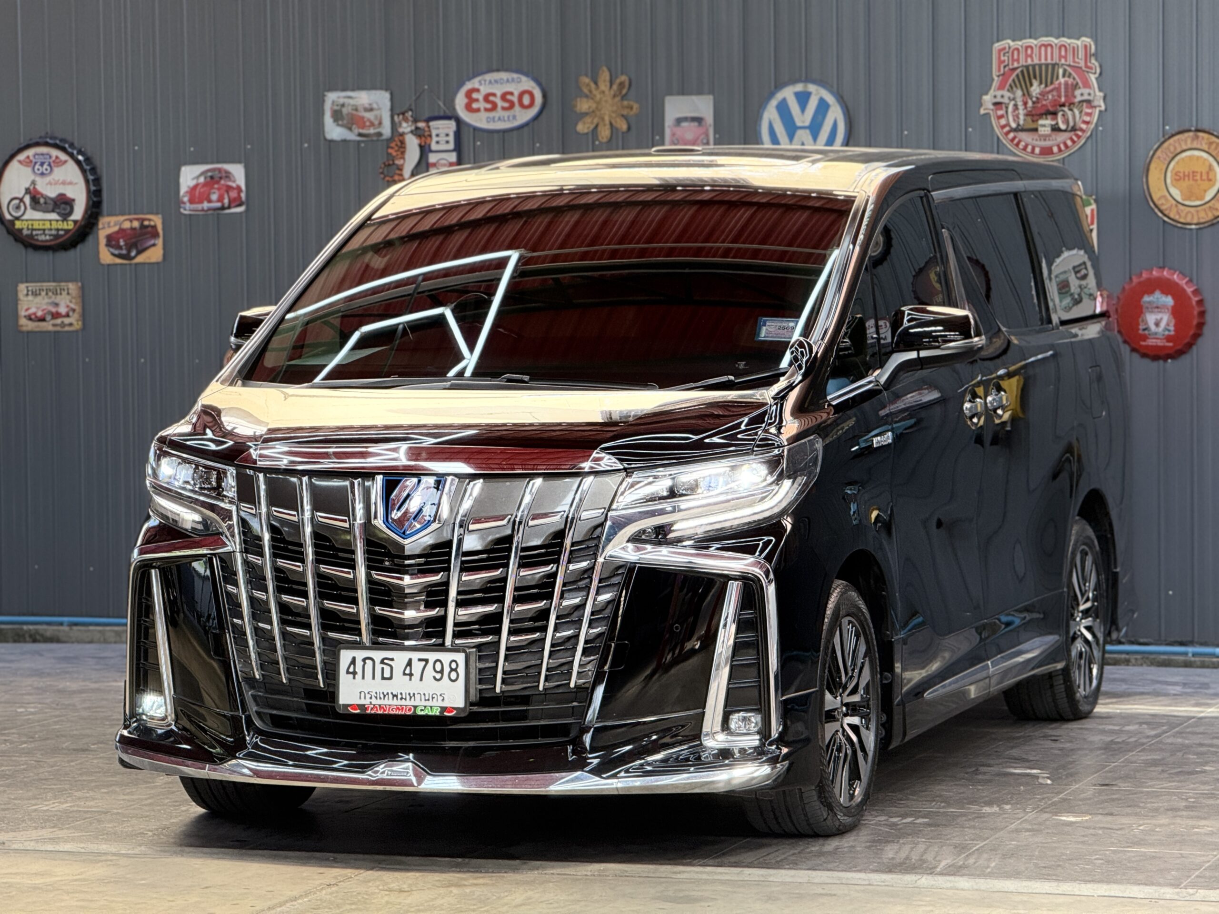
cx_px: 610
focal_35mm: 120
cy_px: 457
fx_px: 4226
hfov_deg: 16.4
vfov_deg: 12.3
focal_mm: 15.66
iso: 125
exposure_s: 1/99
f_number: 2.8
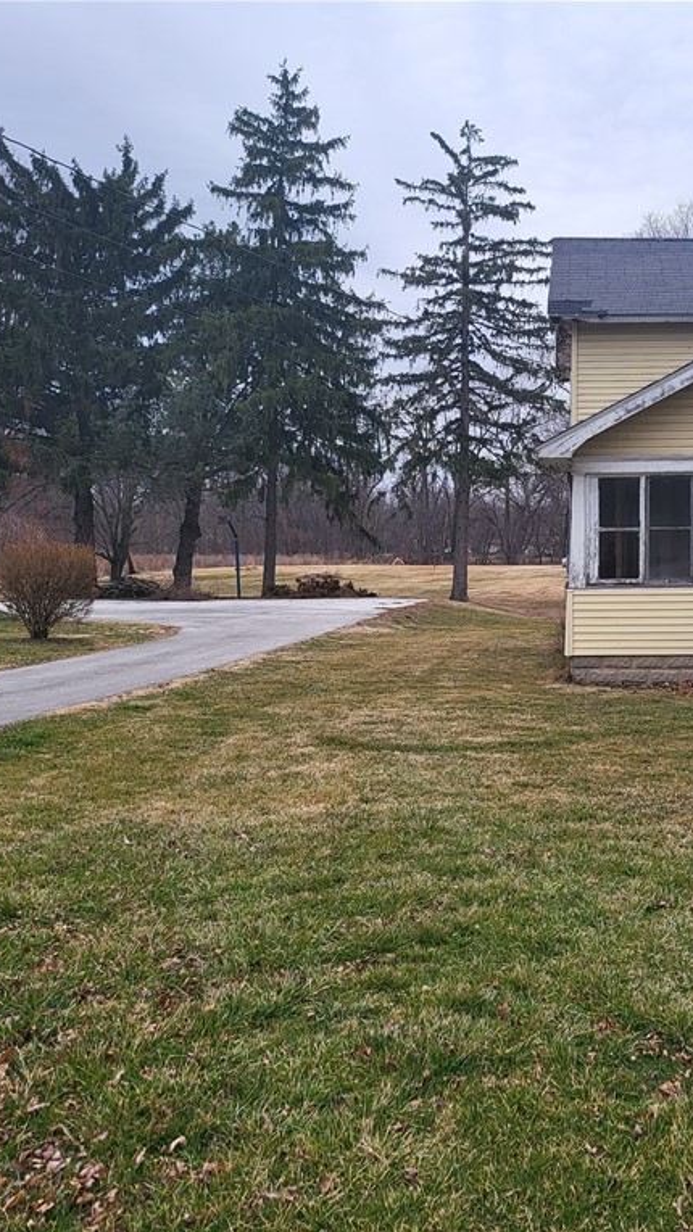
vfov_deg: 56.6
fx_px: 1144
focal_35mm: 35
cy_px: 617
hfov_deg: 32.8
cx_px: 546
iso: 64
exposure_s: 1/120
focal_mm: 5
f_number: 1.8
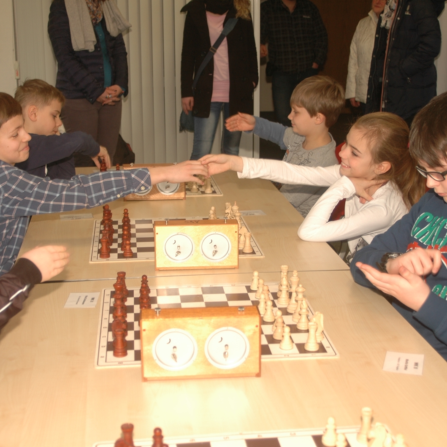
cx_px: 195
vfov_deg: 28.8
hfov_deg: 28.7
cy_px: 224
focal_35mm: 60
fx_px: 871
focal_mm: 31
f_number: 4.5
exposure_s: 1/60
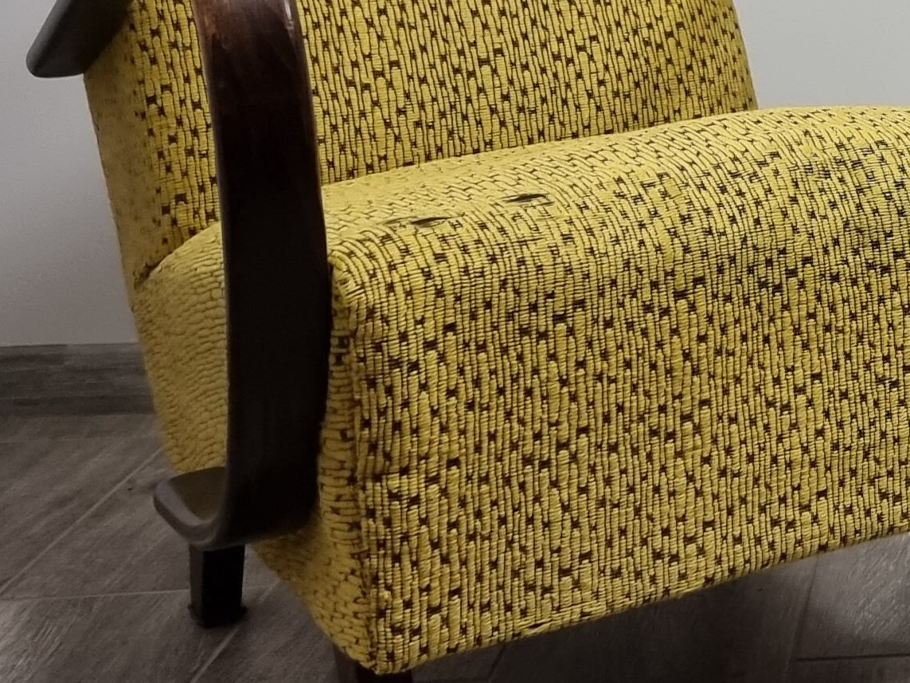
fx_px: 2208
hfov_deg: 21.1
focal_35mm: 84
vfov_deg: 17.3
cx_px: 1186
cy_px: 63
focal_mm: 6.7
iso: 200
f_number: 1.8
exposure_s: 1/50
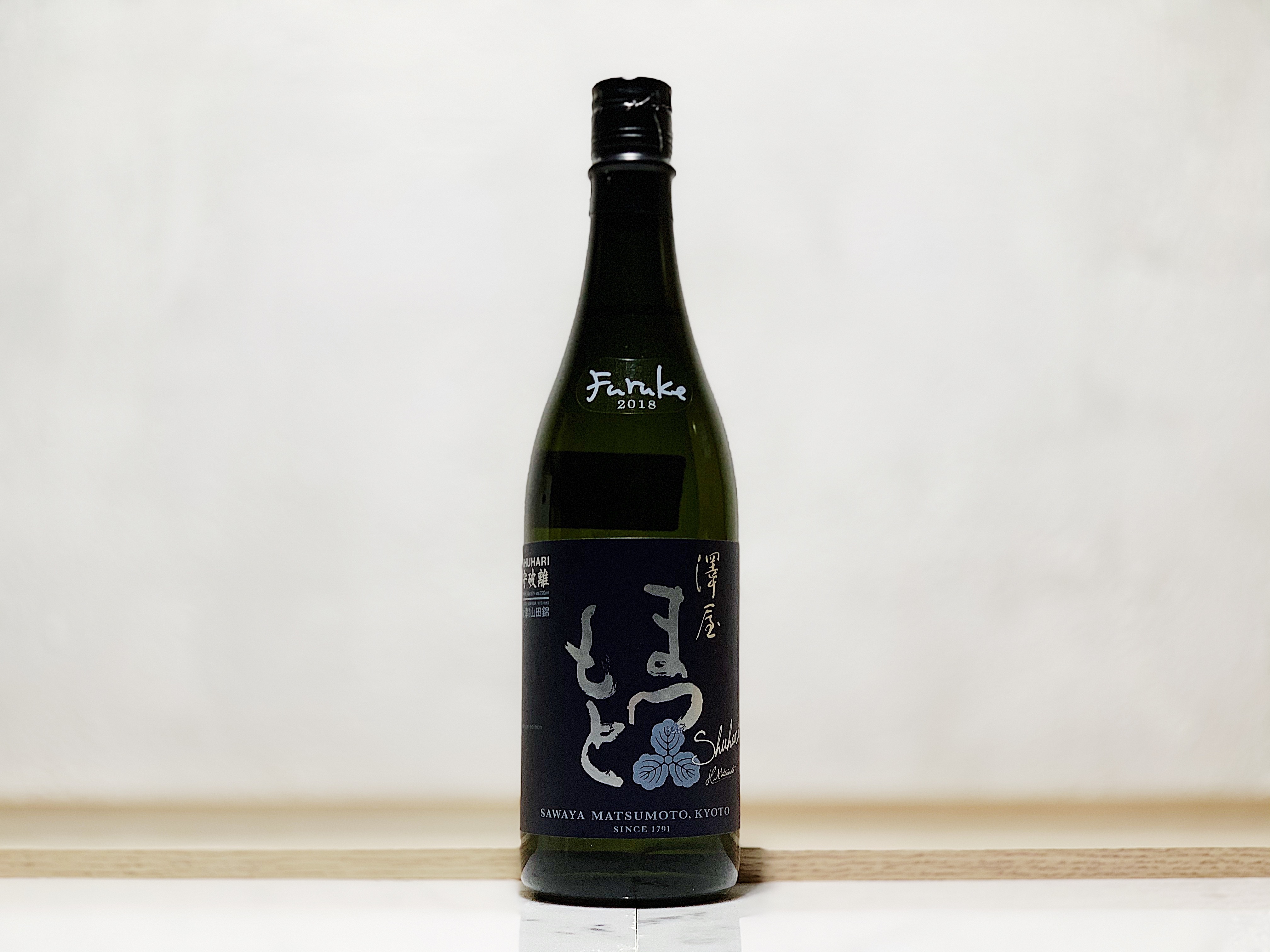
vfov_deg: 28.0
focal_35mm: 52
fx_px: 1908
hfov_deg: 36.8
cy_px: 476
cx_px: 635
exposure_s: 1/48
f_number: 2.4
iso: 100
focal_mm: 6
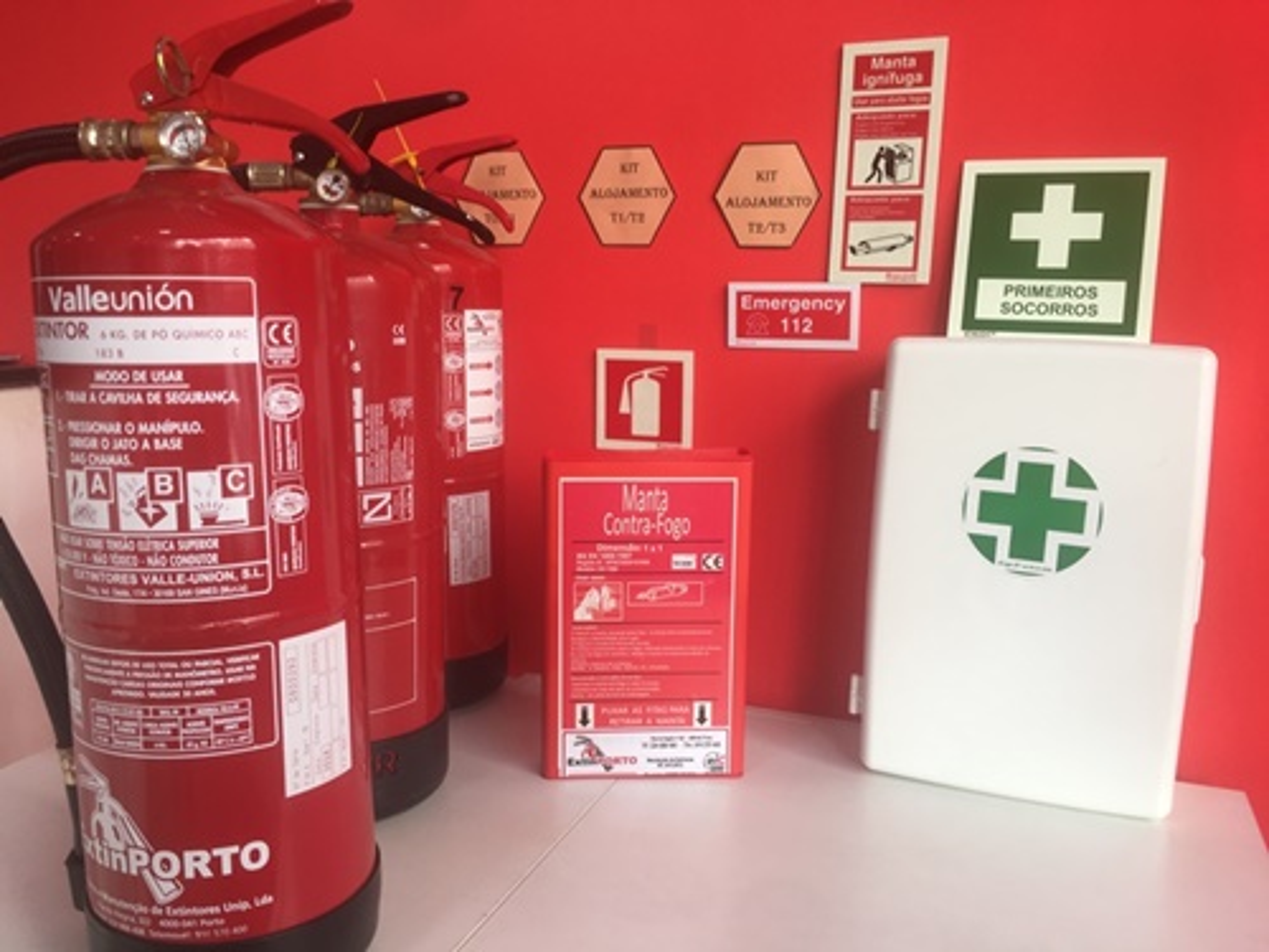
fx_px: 1063
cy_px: 476
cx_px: 634
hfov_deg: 61.7
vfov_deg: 48.2
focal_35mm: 29
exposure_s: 1/50
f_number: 2.2
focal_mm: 4.15
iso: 32
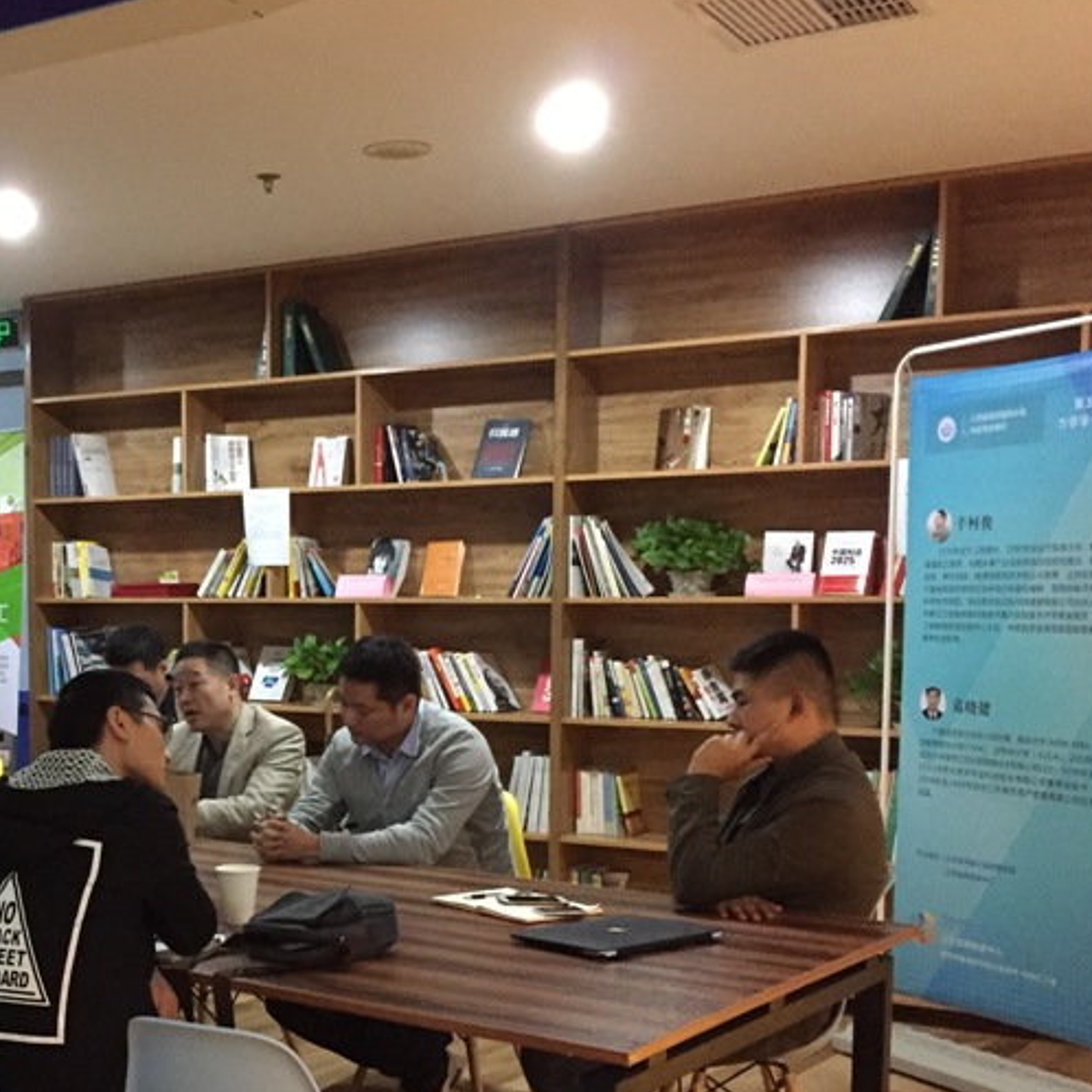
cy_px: 738
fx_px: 1677
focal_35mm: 47
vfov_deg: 35.7
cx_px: 160
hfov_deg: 34.5
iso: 500
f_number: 2.2
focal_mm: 4.15
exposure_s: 1/17
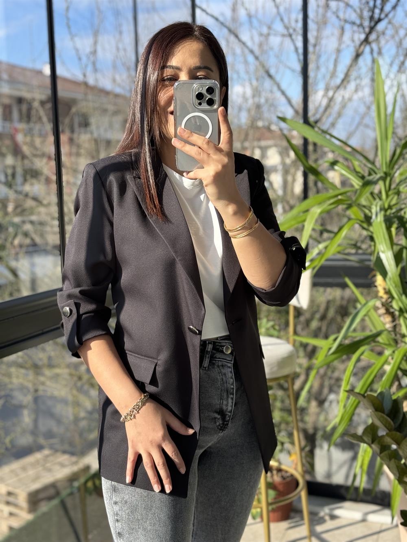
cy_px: 271
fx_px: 752
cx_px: 204
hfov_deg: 30.3
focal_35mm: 48
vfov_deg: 39.7
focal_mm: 6.86
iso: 64
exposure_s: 1/518
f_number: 1.78
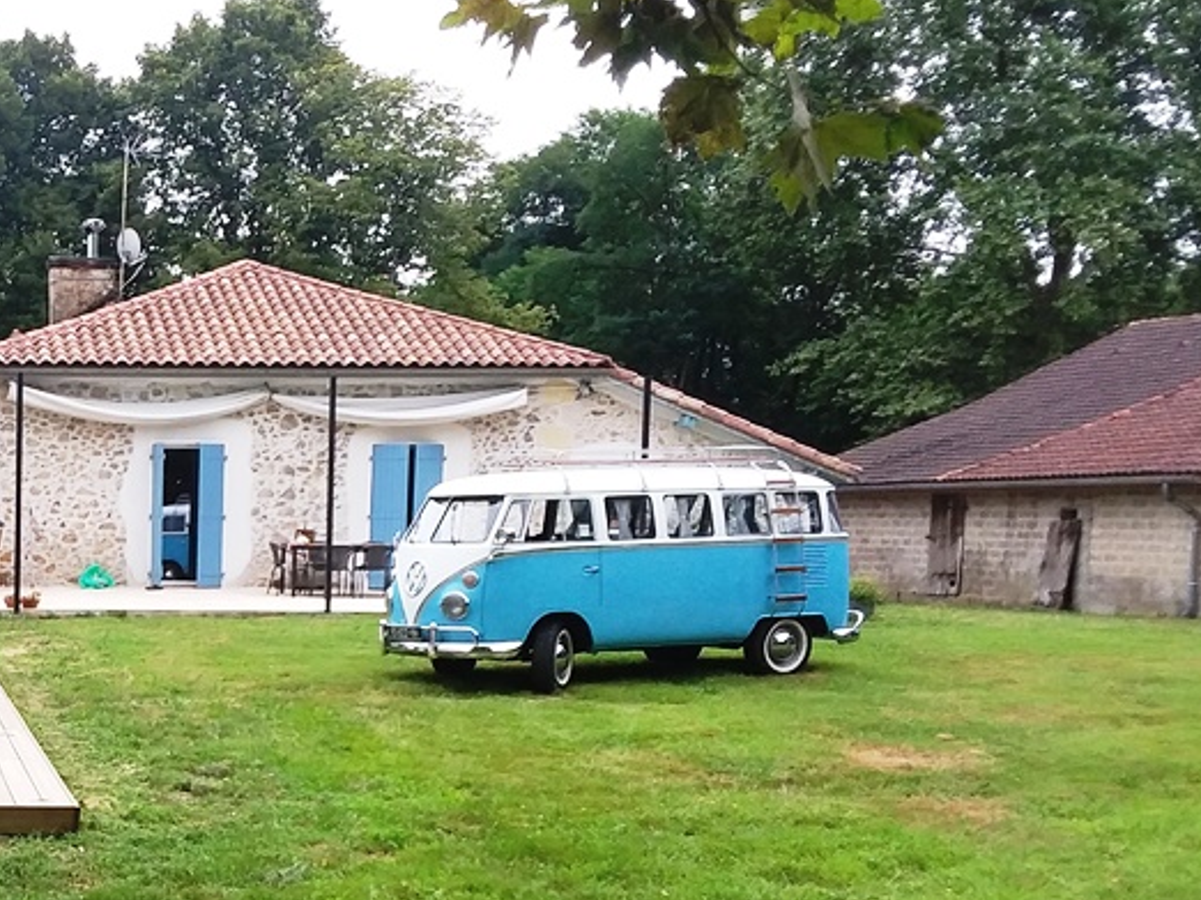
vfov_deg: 27.0
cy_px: 709
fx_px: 1838
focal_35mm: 53
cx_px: 67
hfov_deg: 33.8
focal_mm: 2.91
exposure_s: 1/838
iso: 40
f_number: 1.9
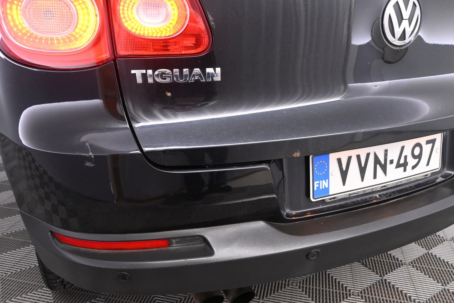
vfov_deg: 44.6
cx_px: 227
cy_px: 152
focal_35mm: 29
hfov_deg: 63.2
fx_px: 369
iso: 3200
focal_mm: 19.5
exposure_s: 1/80
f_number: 4.5
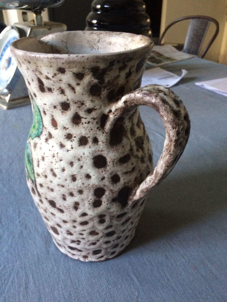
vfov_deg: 61.7
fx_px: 254
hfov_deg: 48.2
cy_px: 151
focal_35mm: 29
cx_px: 114
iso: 320
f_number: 2.2
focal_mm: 4.15
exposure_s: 1/33
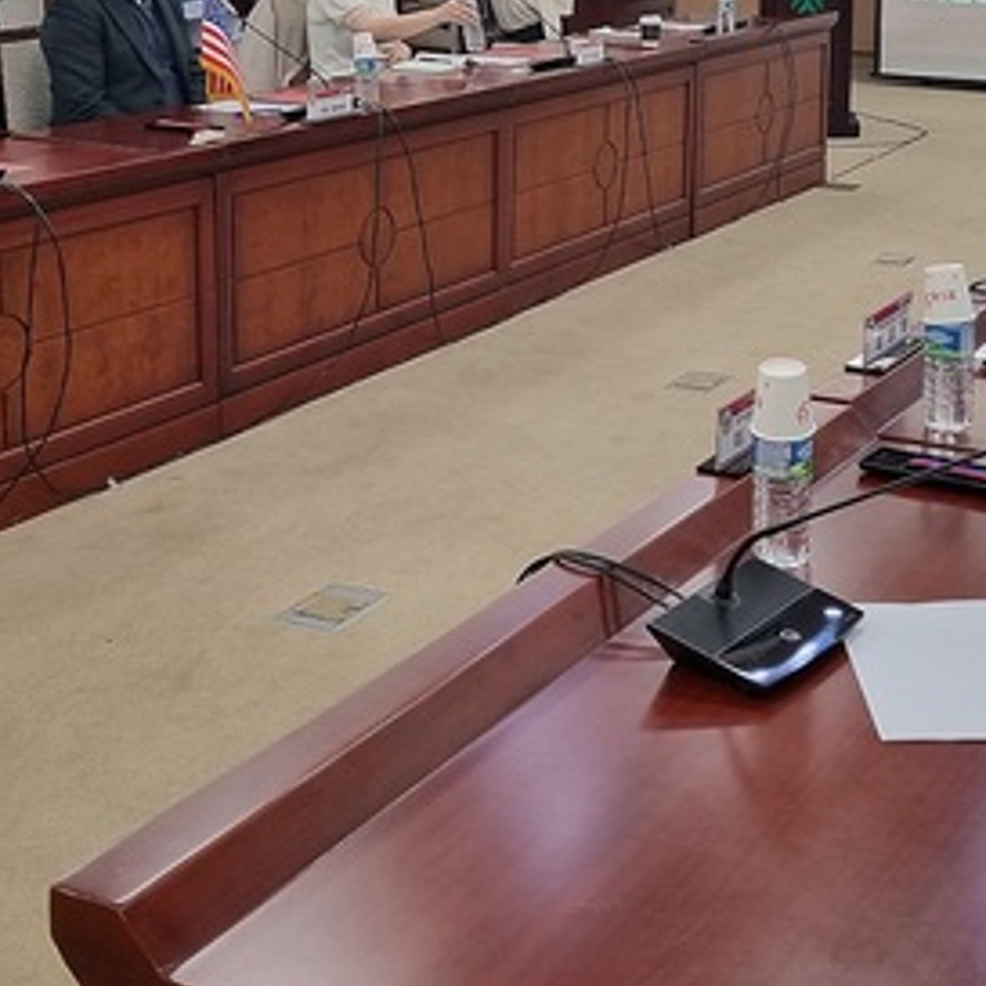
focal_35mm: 59
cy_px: 193
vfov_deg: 28.4
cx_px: 646
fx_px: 1901
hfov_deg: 28.9
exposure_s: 1/120
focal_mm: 5.4
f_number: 1.8
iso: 100
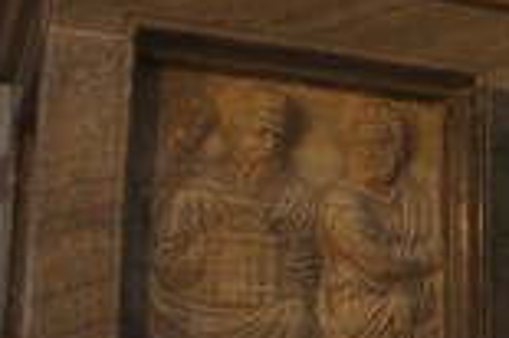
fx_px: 1130
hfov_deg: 23.1
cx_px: 621
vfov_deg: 17.0
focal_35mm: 80
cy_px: 233
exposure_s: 1/30
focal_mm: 18
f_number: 3.5
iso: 2500
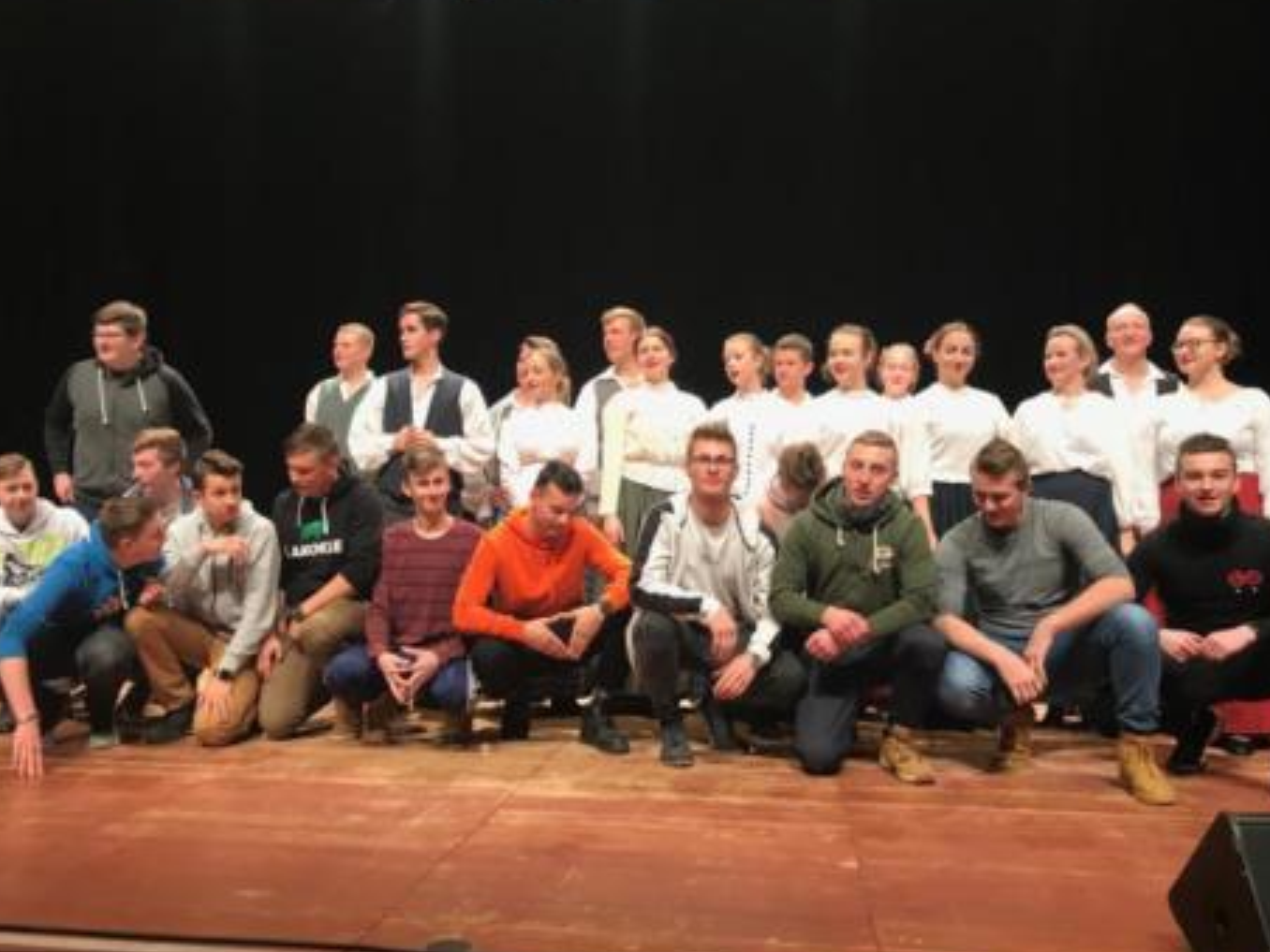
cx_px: 613
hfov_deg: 58.3
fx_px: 1137
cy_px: 484
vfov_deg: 45.4
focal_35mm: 31
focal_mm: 3.99
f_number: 1.8
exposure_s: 1/20
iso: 40
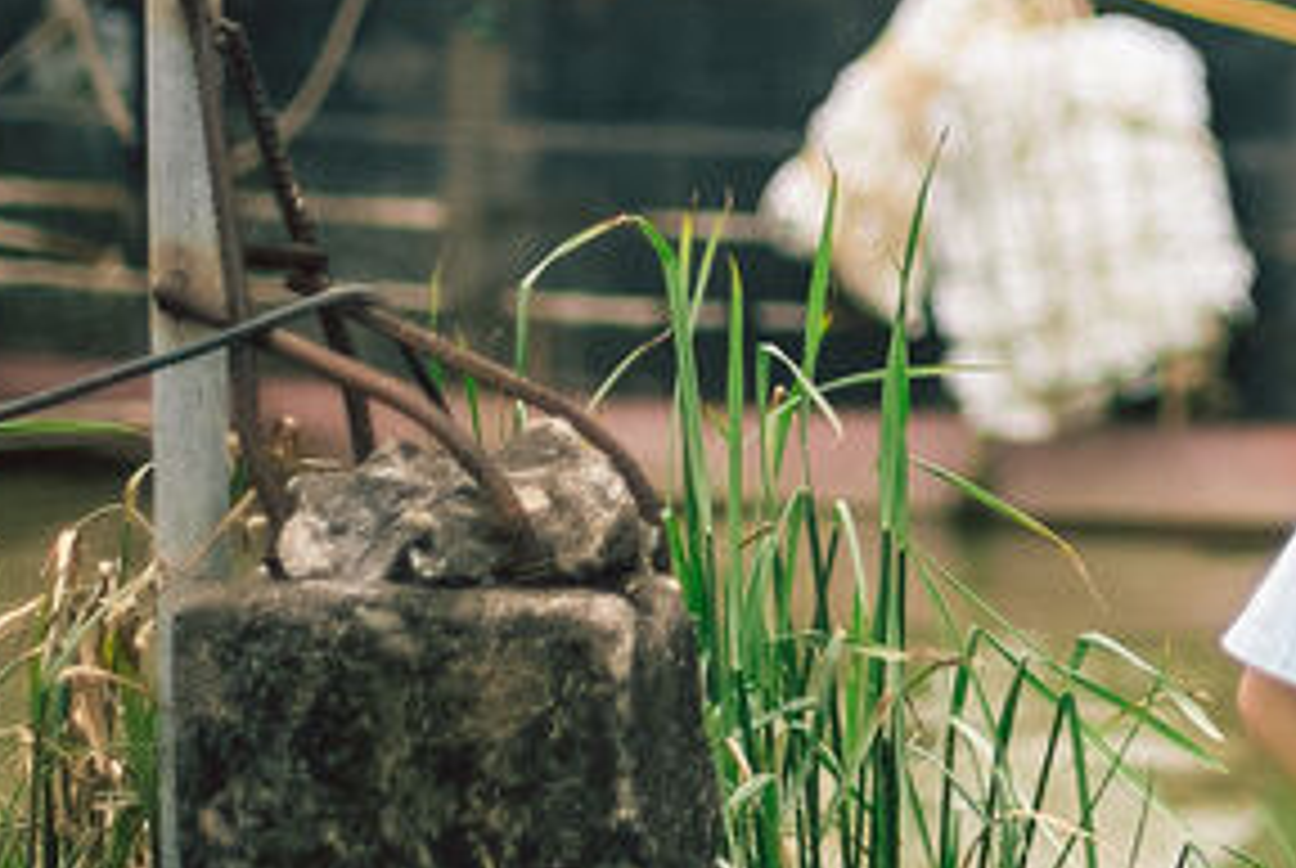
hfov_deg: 9.7
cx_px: 1660
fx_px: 7499
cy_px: -124
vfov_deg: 6.6
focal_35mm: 208
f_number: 1.4
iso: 50
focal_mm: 50
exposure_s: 1/2000
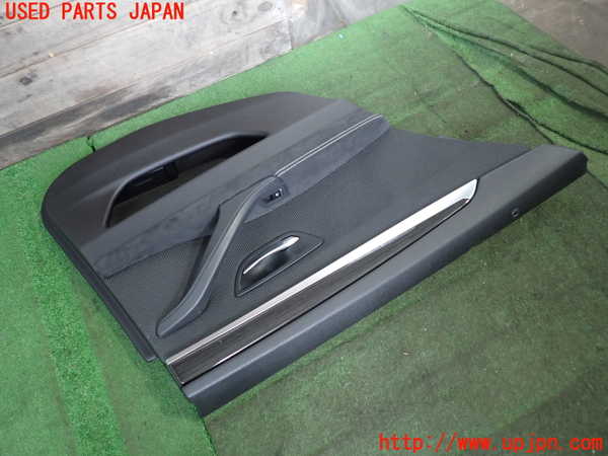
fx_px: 439
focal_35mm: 25
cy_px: 228
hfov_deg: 69.4
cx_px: 304
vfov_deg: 54.9
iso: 320
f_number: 2
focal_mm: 4.5
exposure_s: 1/30
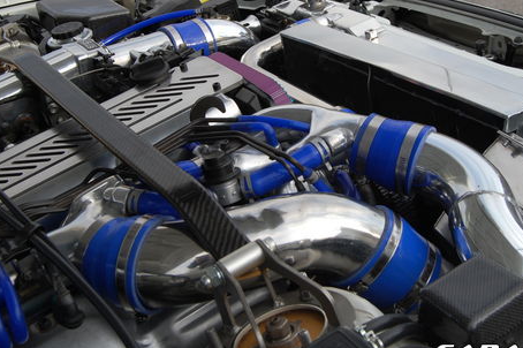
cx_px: 264
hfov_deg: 36.3
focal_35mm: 55
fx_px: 798
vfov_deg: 24.5
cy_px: 116
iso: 200
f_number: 8
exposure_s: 1/200
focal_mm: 26
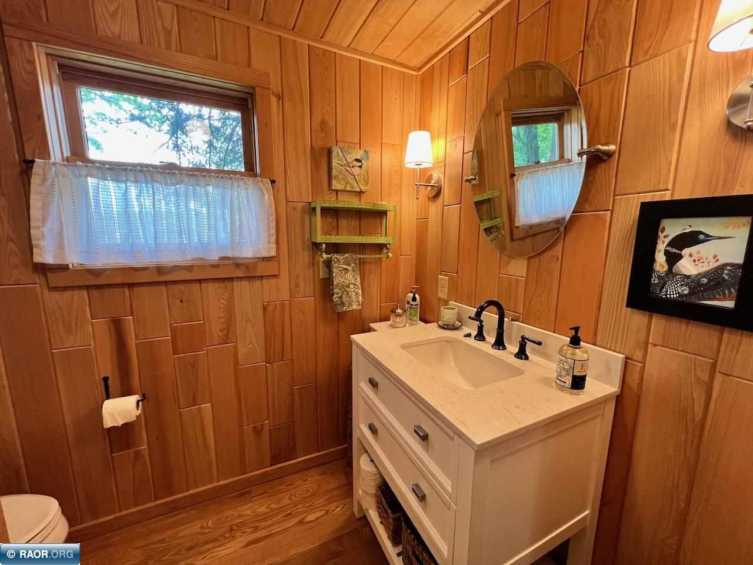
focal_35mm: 13
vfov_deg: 89.9
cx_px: 376
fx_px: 283
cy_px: 282
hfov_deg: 106.2
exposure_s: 1/60
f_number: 1.8
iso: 160
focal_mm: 1.57
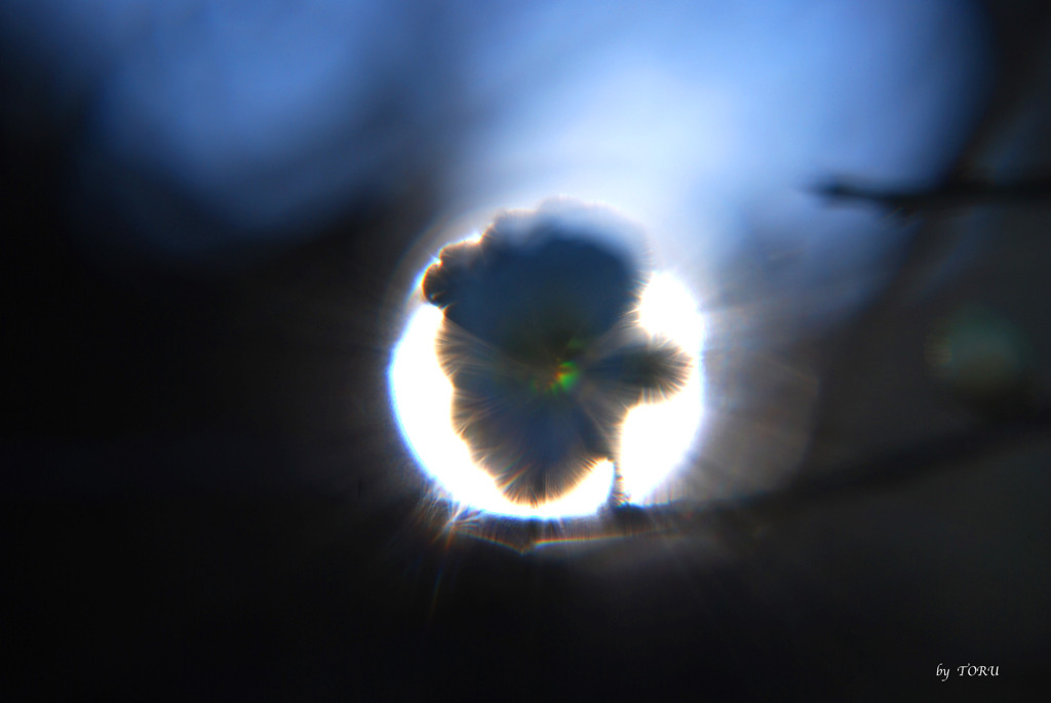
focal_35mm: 112
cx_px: 526
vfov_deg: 12.2
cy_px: 352
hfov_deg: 18.2
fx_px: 3288
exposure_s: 1/640
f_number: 6.3
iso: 100
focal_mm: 75
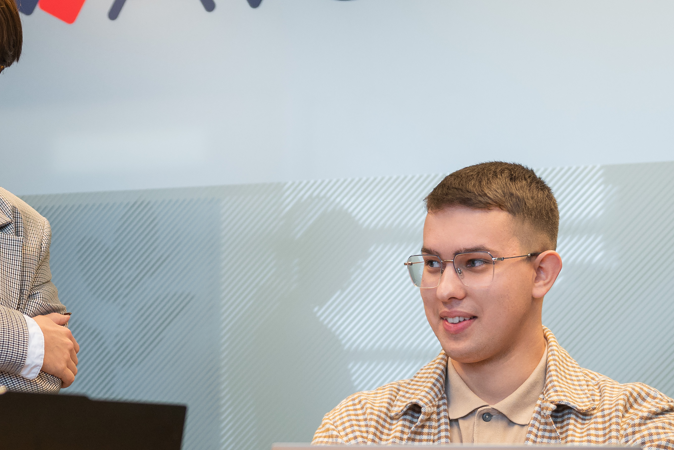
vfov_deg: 14.3
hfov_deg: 20.8
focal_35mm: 96
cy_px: 254
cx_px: 73
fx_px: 1798
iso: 500
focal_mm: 44
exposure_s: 1/200
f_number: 2.8
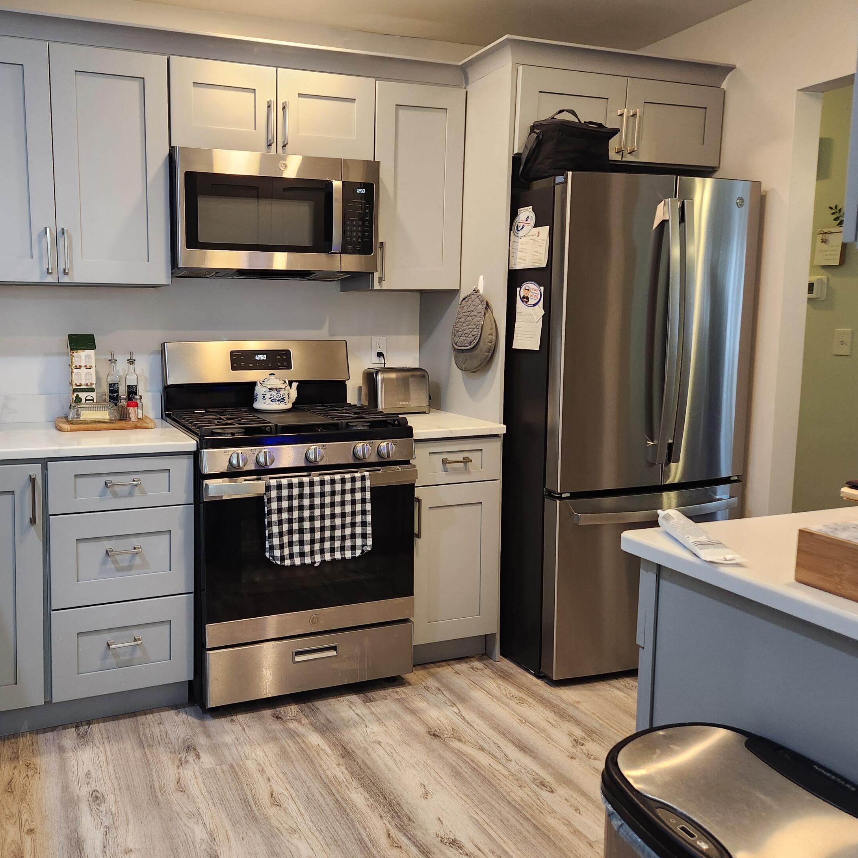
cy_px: 425
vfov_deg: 57.3
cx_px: 293
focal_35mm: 28
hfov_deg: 56.2
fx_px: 785
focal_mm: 5.4
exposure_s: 1/120
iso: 320
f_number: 1.8
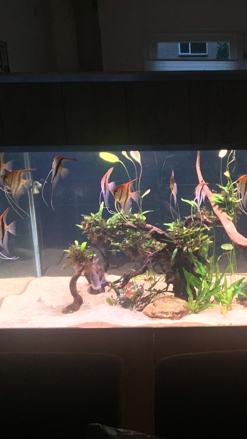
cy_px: 222
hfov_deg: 26.0
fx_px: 501
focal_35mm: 43
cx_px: 258
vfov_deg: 47.4
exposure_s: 1/20
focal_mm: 4.15
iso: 250
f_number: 2.2
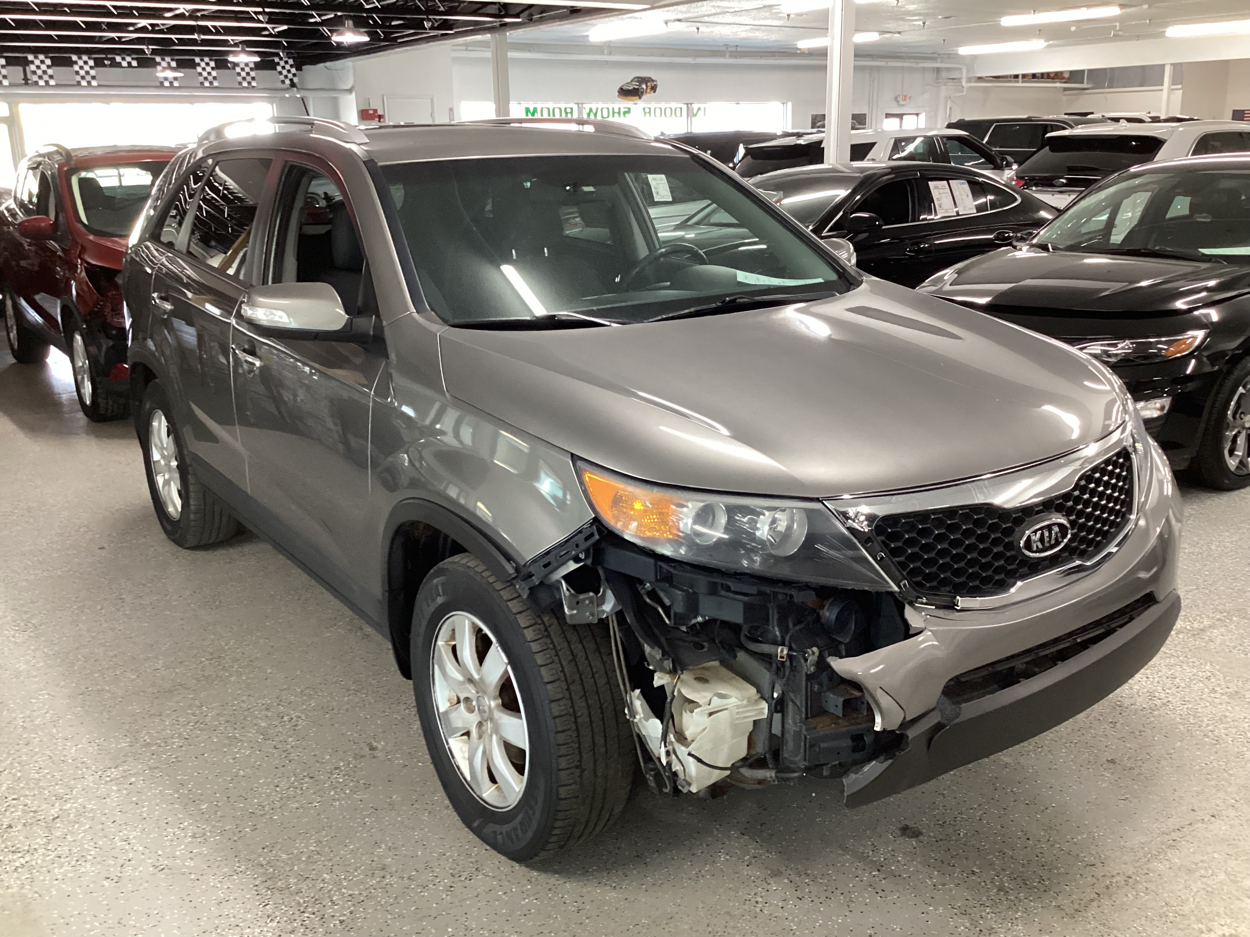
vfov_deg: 45.4
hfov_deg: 58.4
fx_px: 1119
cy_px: 468
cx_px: 625
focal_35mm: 31
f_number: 2.4
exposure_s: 1/60
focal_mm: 3.3
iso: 320
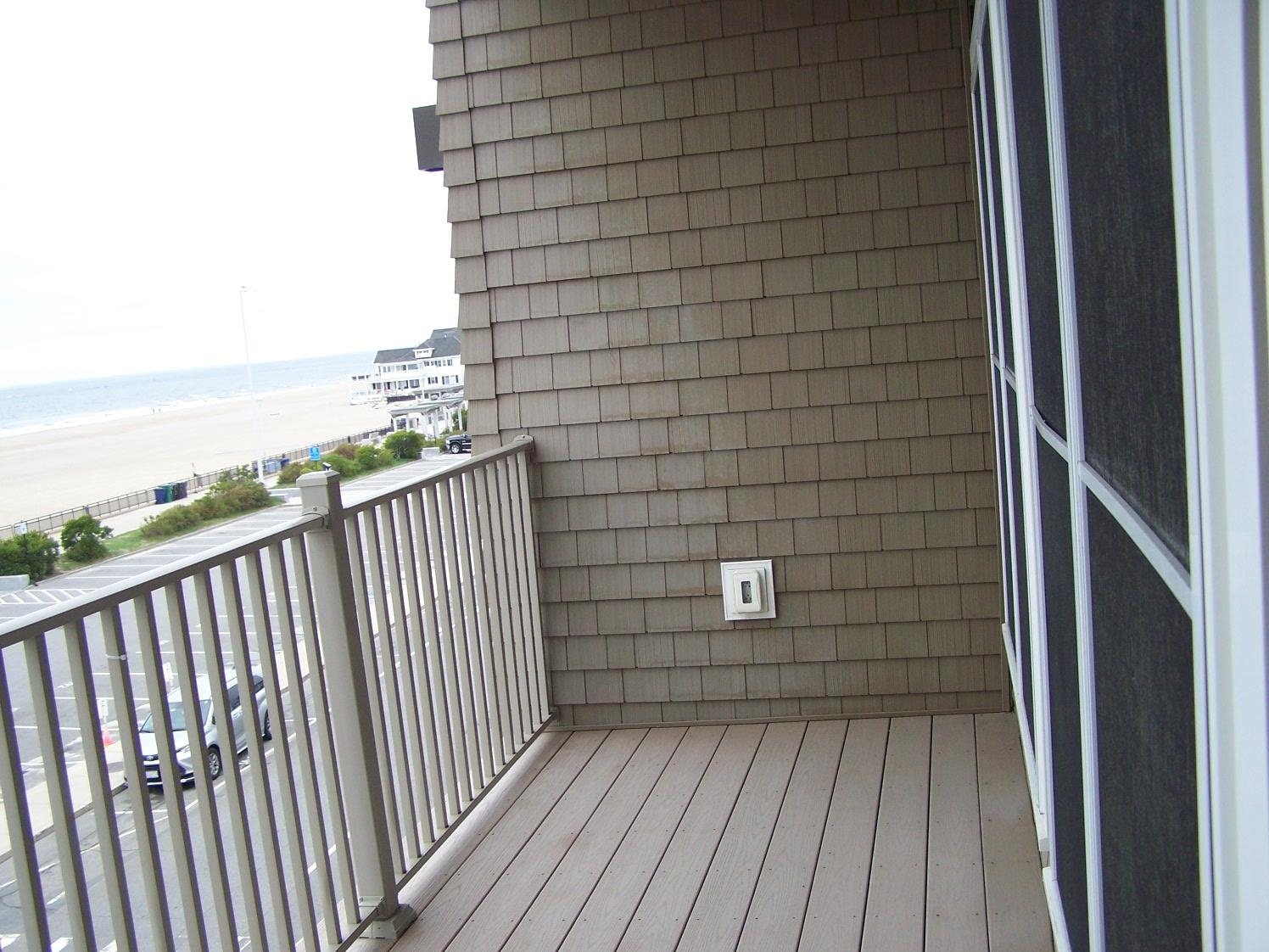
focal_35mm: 38
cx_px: 634
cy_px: 476
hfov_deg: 49.0
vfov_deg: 37.7
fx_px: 1393
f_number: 2.8
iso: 80
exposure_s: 1/250
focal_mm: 6.3
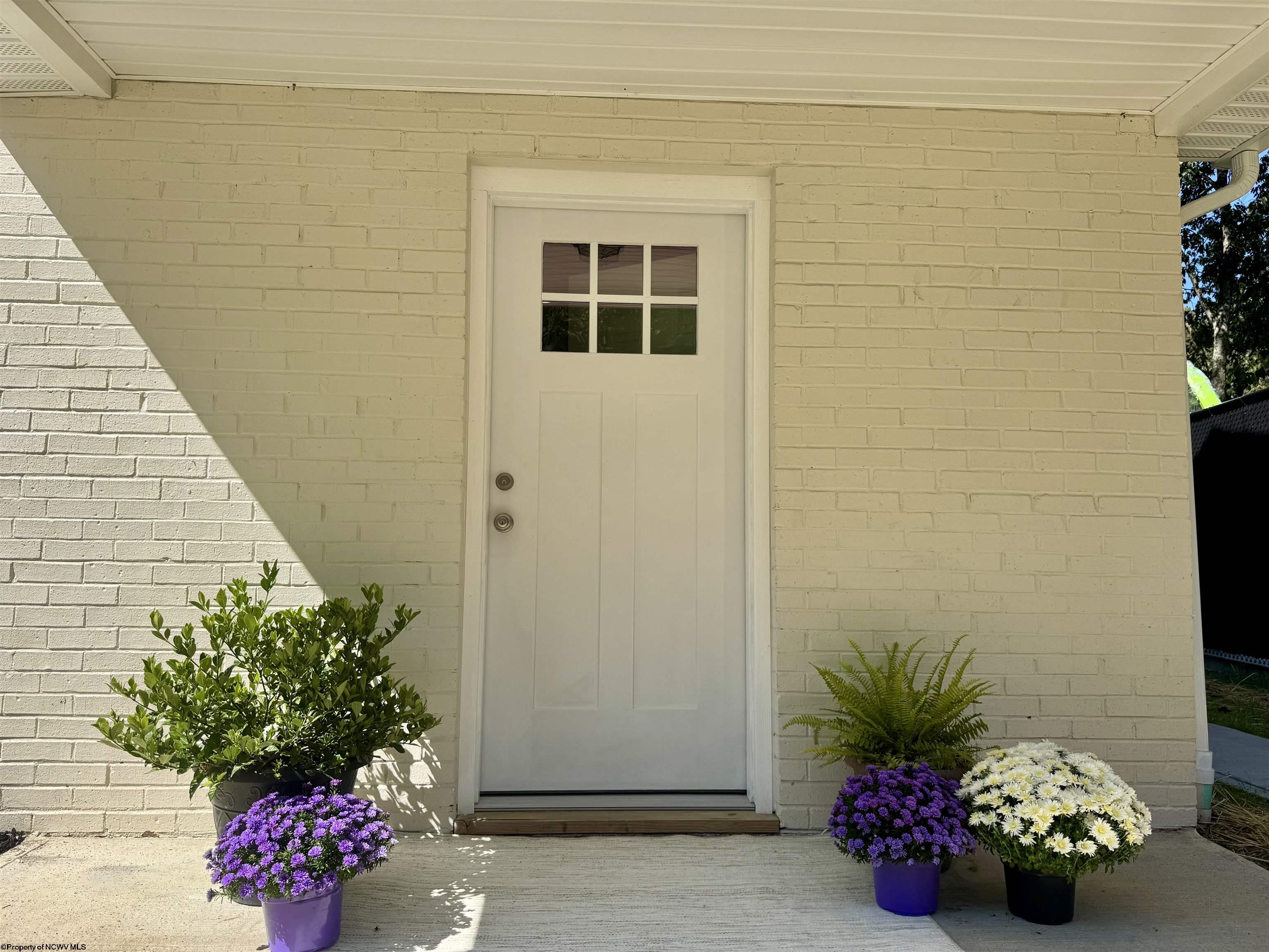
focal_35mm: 24
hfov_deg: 71.6
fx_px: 880
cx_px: 634
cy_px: 476
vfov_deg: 56.8
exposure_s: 1/3096
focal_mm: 6.76
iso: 80
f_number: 1.78
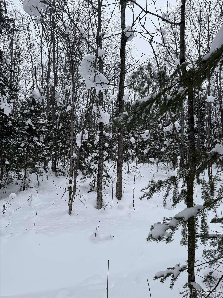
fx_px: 206
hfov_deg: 56.8
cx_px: 112
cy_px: 149
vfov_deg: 71.6
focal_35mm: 24
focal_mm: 6.76
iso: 80
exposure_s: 1/2611
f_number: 1.78
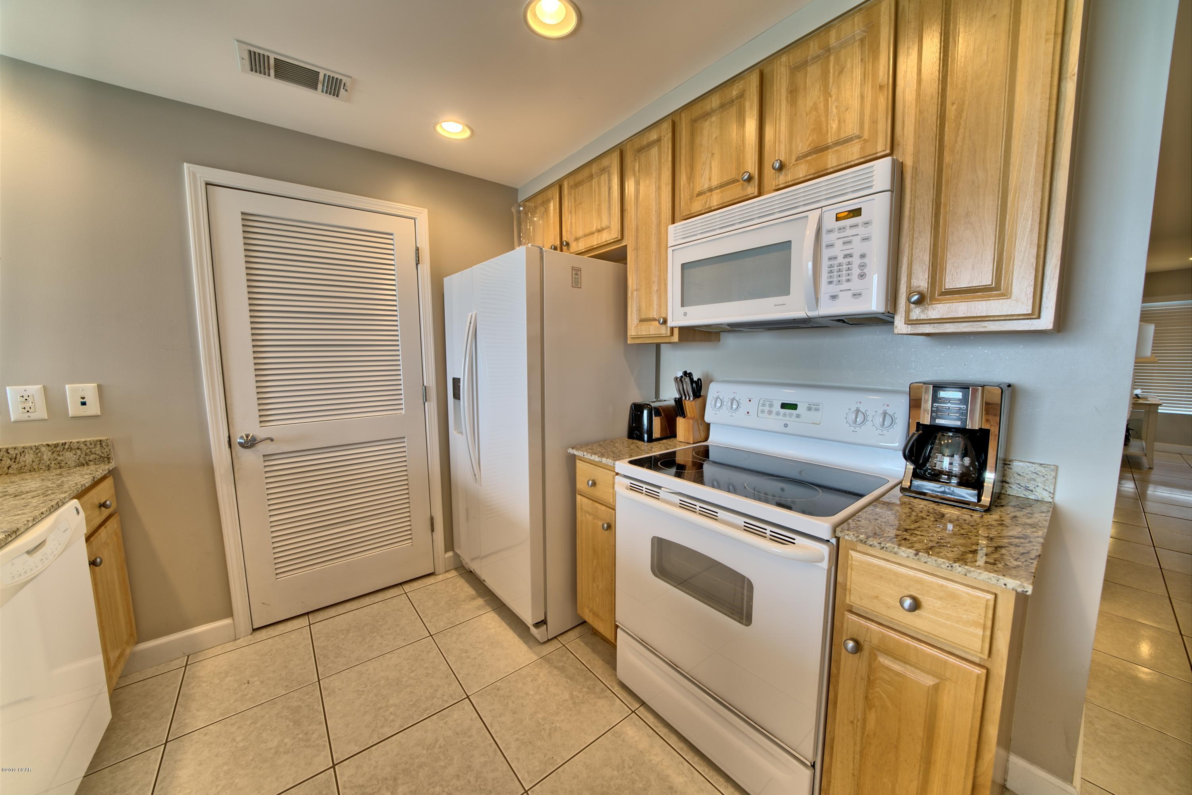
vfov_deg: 90.0
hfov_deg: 112.6
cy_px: 398
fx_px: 397
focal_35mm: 12
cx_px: 596
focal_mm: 12
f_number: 11
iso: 200
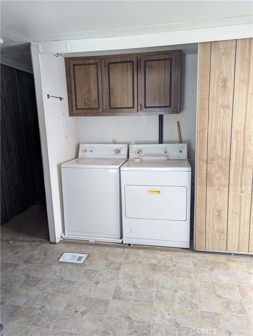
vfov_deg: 71.5
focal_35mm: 24
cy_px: 168
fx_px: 233
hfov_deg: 56.9
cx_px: 126
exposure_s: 1/97.6
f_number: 1.85
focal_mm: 6.81
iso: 1126
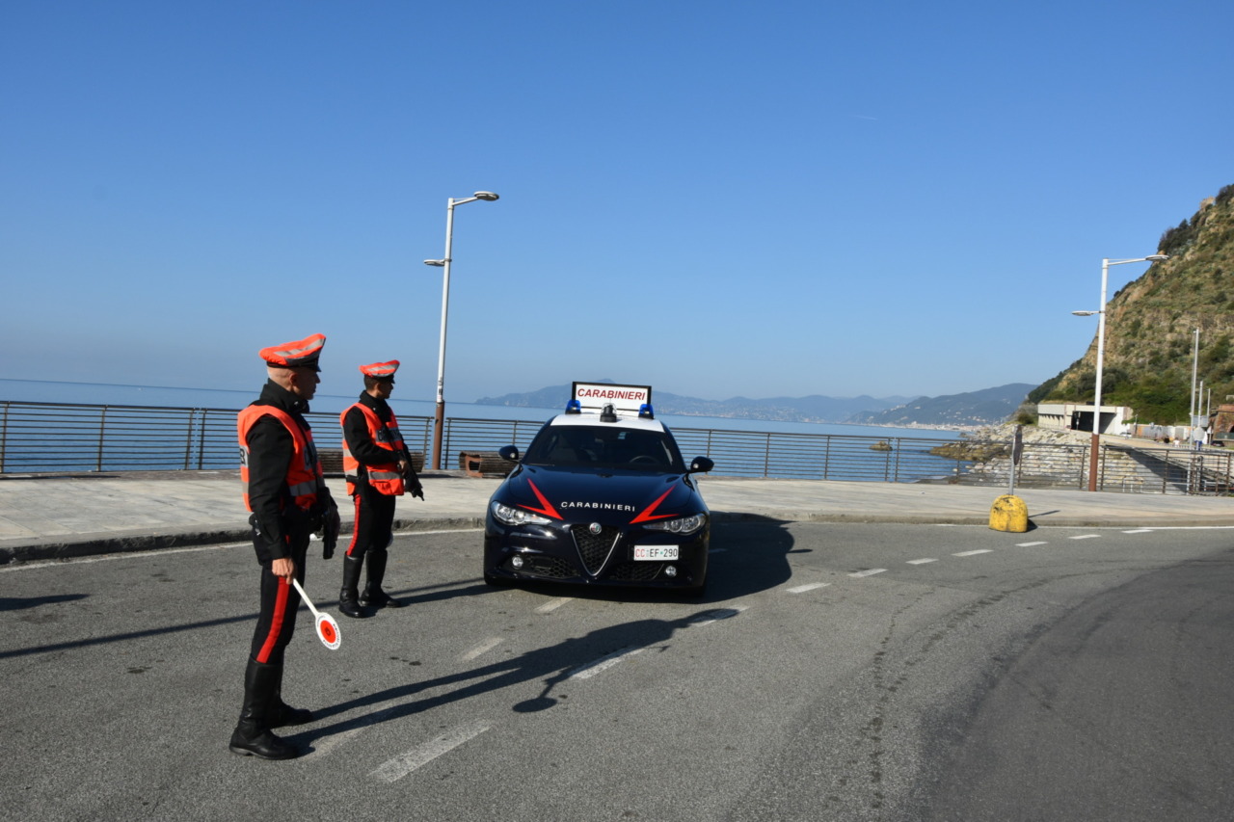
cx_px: 617
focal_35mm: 27
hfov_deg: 67.4
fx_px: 925
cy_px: 411
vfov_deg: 47.9
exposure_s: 1/400
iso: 200
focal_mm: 18
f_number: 10
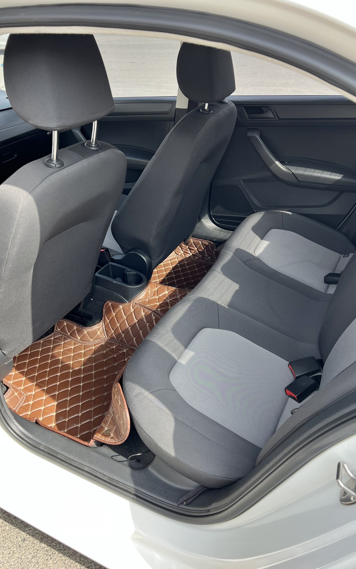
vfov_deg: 66.5
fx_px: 435
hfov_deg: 44.5
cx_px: 161
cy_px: 285
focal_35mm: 28
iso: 50
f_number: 1.5
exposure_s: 1/295
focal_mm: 5.7
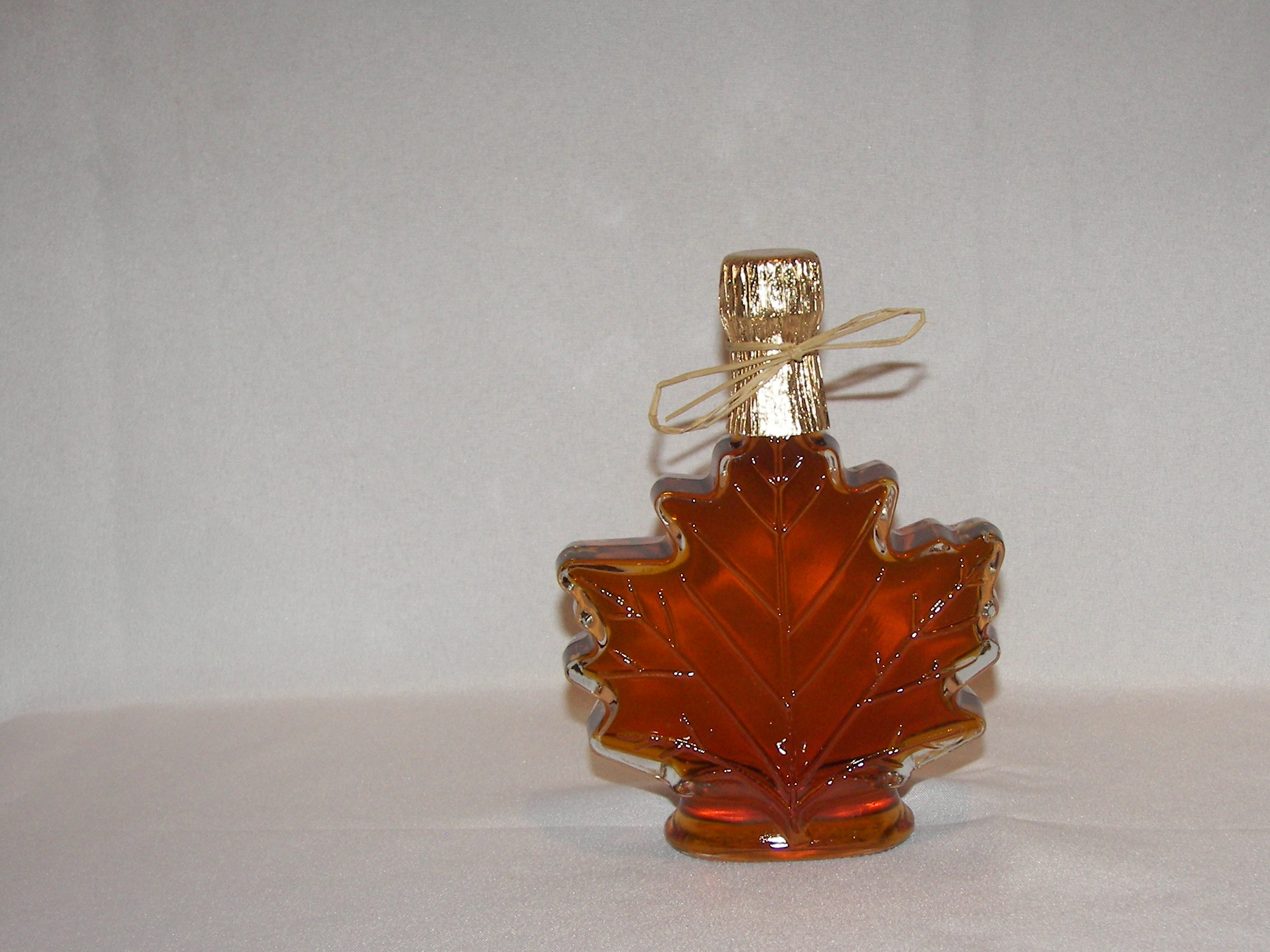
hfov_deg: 28.9
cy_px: 561
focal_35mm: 67
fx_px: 2458
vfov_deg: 21.9
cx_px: 778
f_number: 2.8
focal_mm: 8.9
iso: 100
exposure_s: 1/30
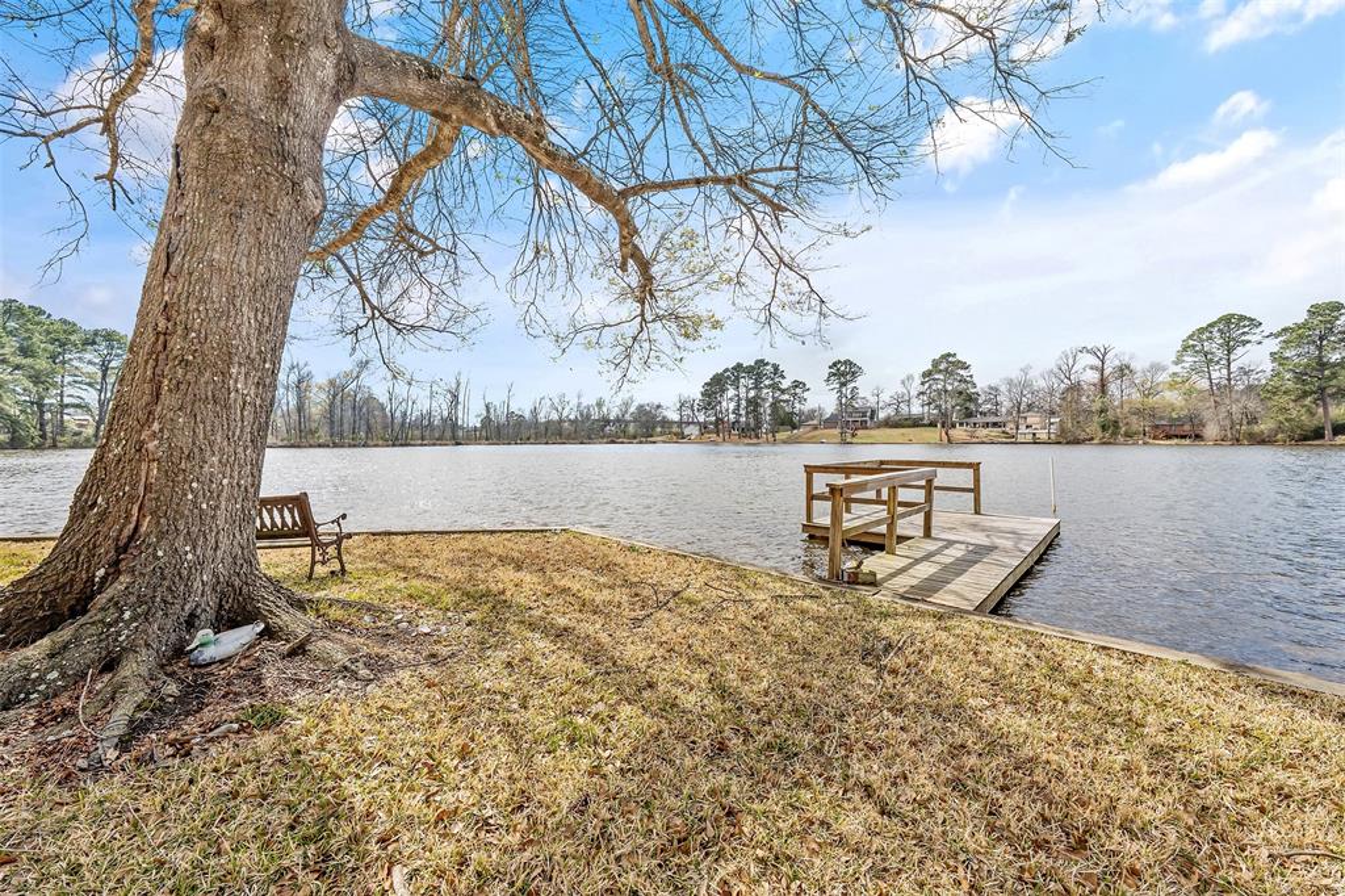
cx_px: 672
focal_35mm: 13
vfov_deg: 85.4
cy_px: 448
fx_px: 486
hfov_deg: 108.3
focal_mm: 13
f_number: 8
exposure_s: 1/1600
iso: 800
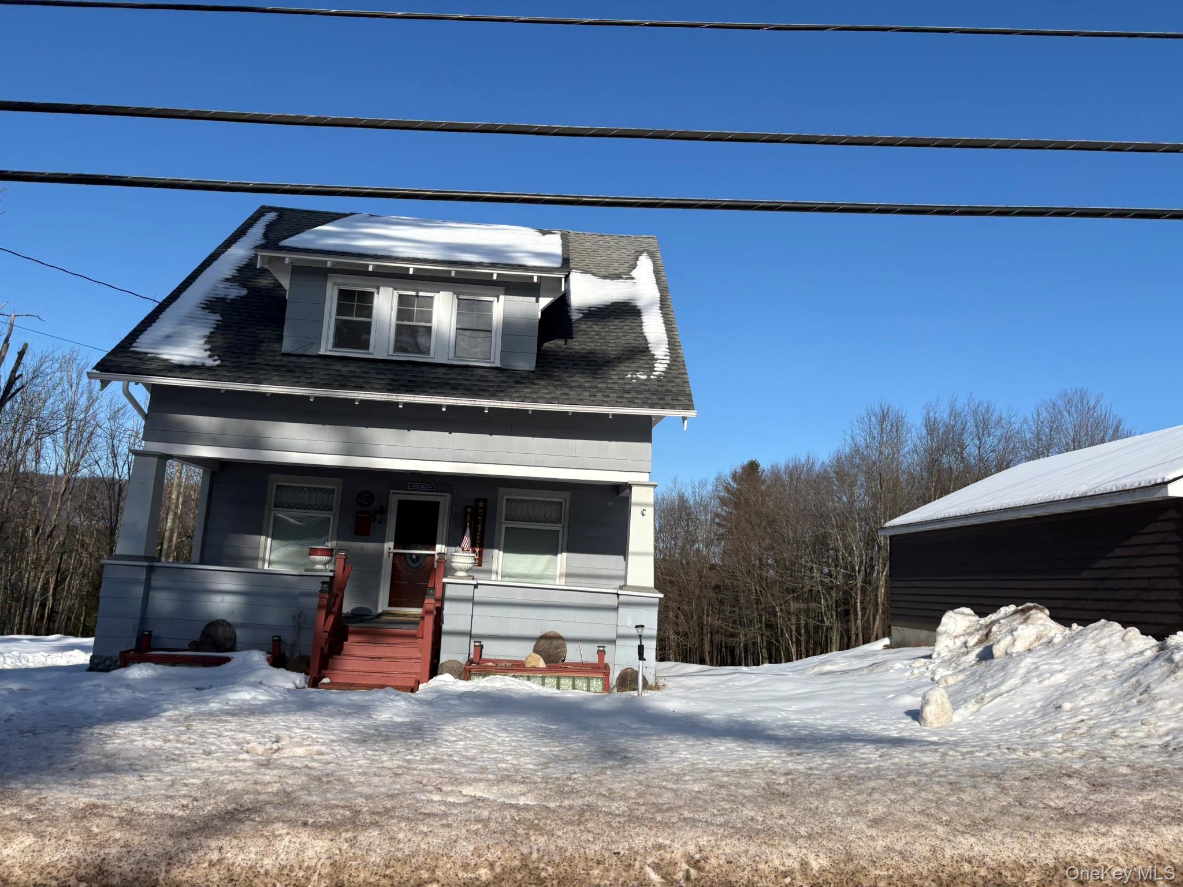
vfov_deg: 53.1
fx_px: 889
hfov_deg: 67.3
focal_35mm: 26
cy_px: 444
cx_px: 592
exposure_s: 1/4608
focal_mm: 5.96
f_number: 1.6
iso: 50
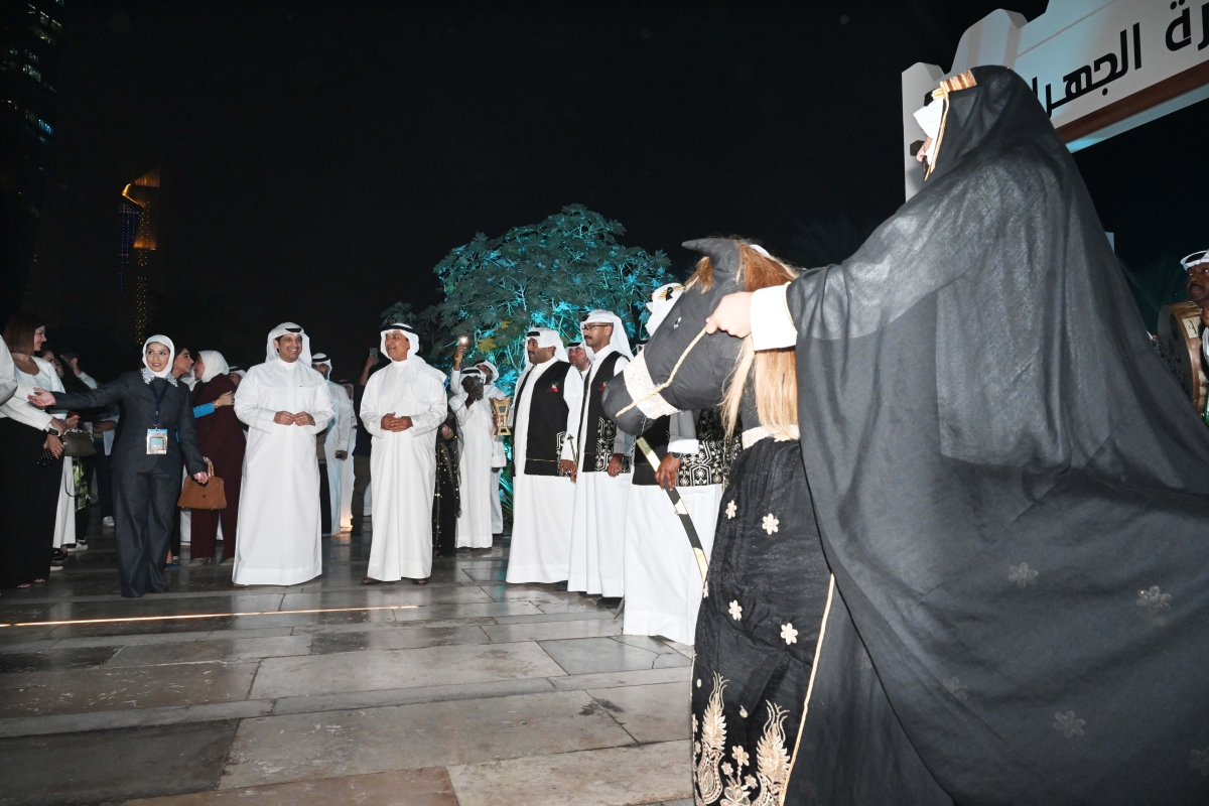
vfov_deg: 53.1
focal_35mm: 24
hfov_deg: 73.7
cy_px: 403
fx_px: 806
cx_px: 604
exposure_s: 1/160
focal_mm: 24
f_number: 7.1
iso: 2500
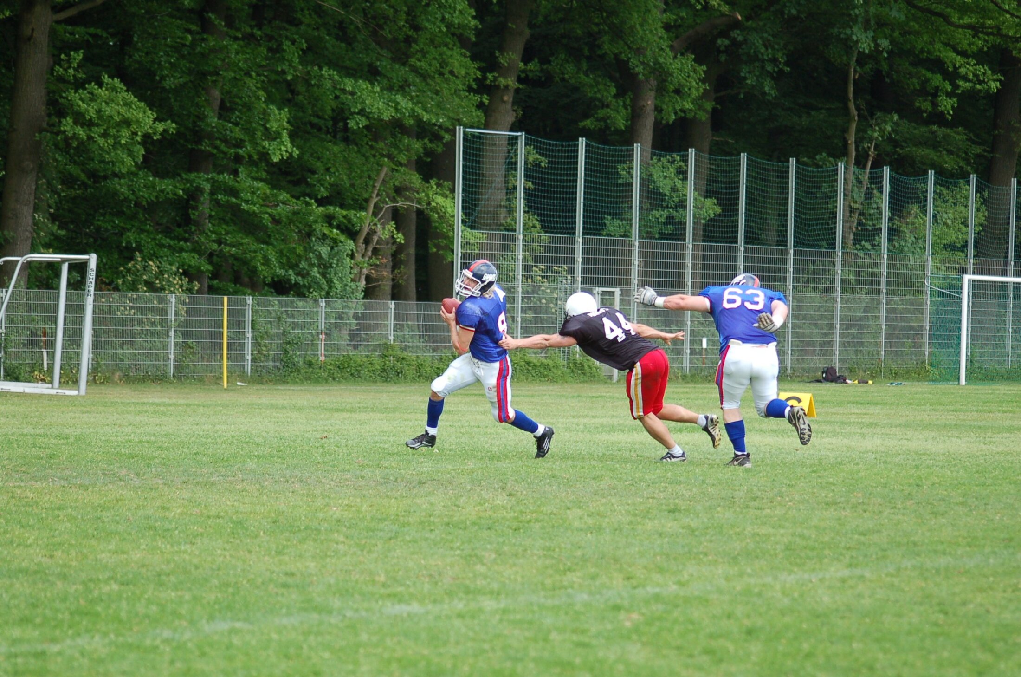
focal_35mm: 150
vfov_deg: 9.1
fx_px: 4246
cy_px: 338
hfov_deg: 13.7
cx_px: 510
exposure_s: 1/800
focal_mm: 100
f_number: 4.2
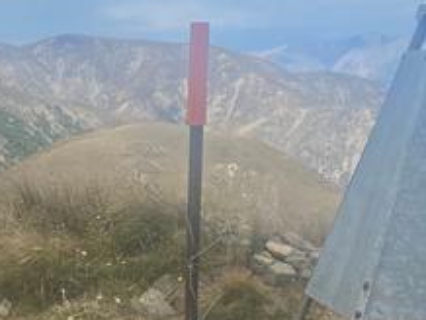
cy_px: 359
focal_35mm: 122
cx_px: -229
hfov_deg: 14.9
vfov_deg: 12.0
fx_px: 1503
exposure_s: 1/2755
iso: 32
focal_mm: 4.25
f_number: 1.8
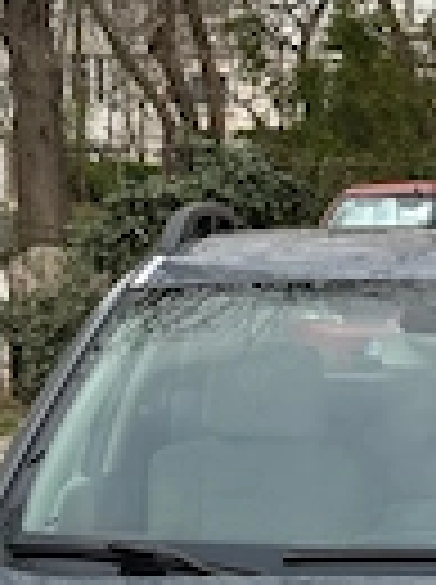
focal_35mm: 148
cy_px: 693
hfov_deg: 9.9
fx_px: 2494
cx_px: 463
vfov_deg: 13.0
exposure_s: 1/442
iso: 64
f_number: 1.78
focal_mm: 6.76
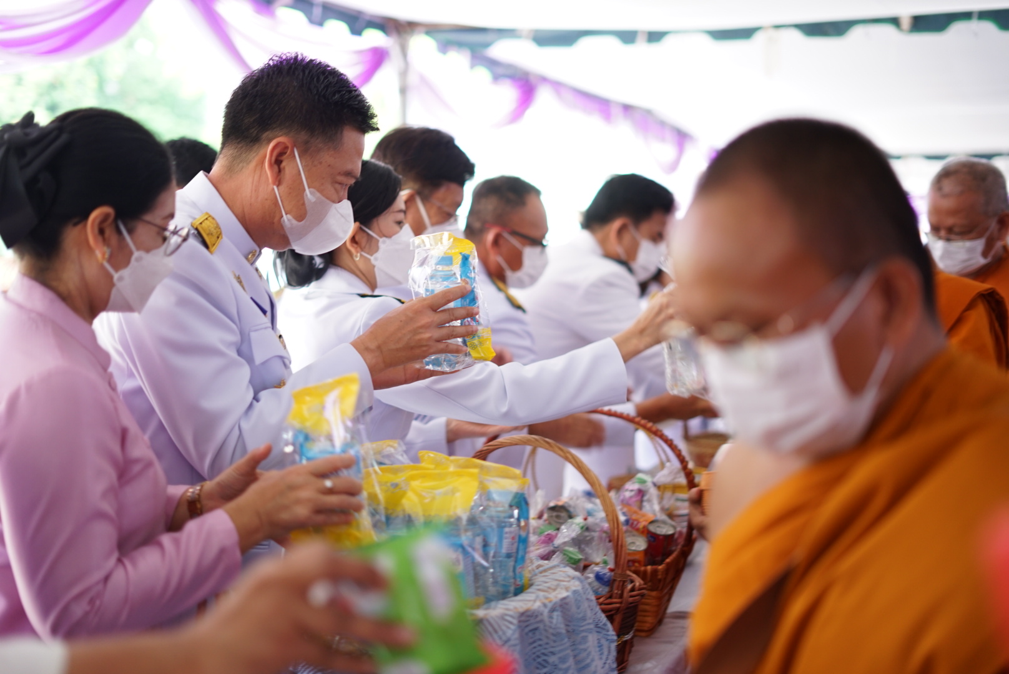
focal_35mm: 50
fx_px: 1402
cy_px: 337
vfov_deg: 27.0
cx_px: 504
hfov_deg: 39.6
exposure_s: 1/80
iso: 400
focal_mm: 50
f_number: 1.8
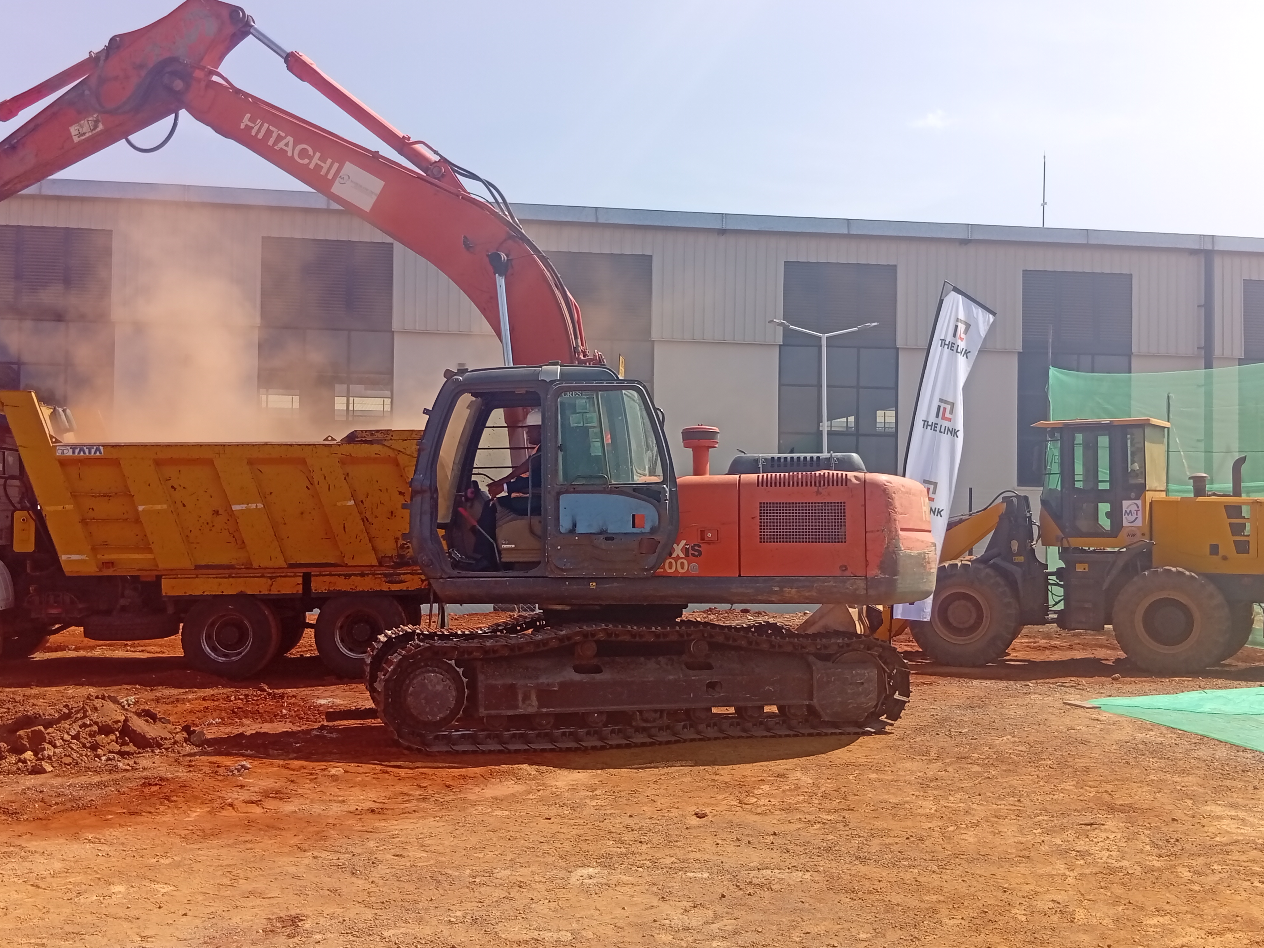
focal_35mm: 34
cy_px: 482
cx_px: 634
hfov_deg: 54.0
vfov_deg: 41.8
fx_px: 1241
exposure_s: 1/1145
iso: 53
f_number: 1.8
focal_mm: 3.84
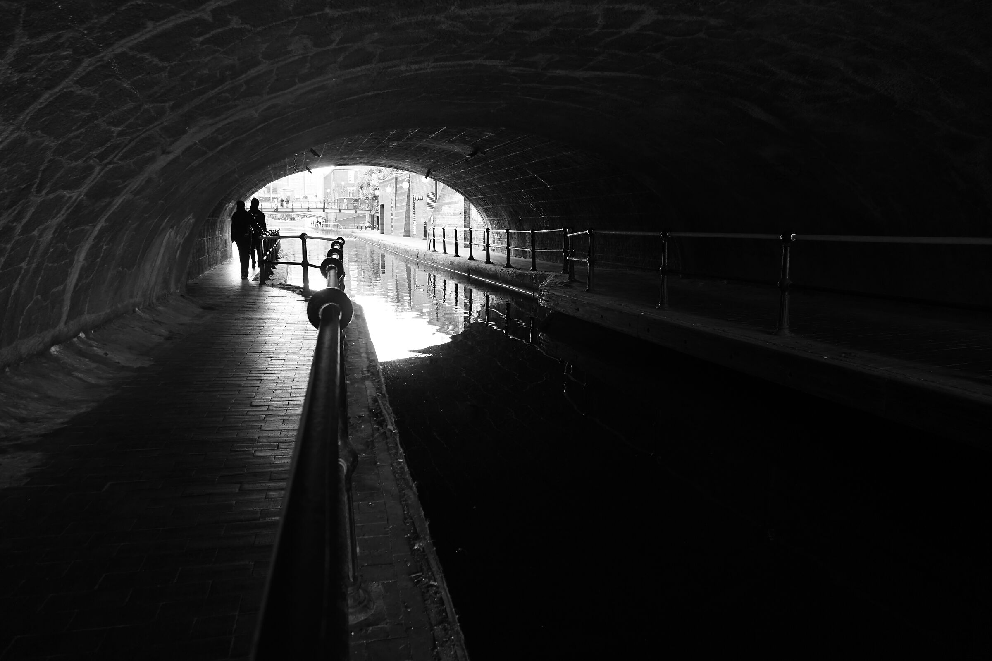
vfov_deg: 53.1
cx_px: 496
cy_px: 330
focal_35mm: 24
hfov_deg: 73.8
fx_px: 661
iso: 800
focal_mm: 16
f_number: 5
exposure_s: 1/80
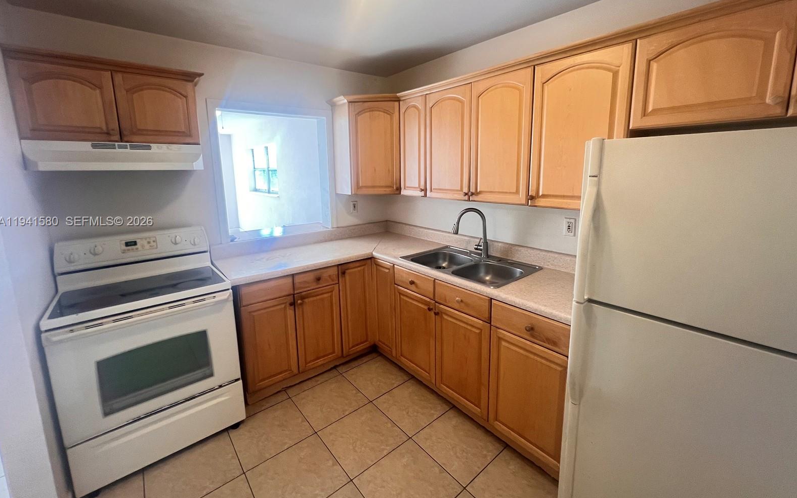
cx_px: 400
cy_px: 222
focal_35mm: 14
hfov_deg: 105.3
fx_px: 304
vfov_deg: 78.4
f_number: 1.8
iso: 250
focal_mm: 1.57
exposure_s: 1/120
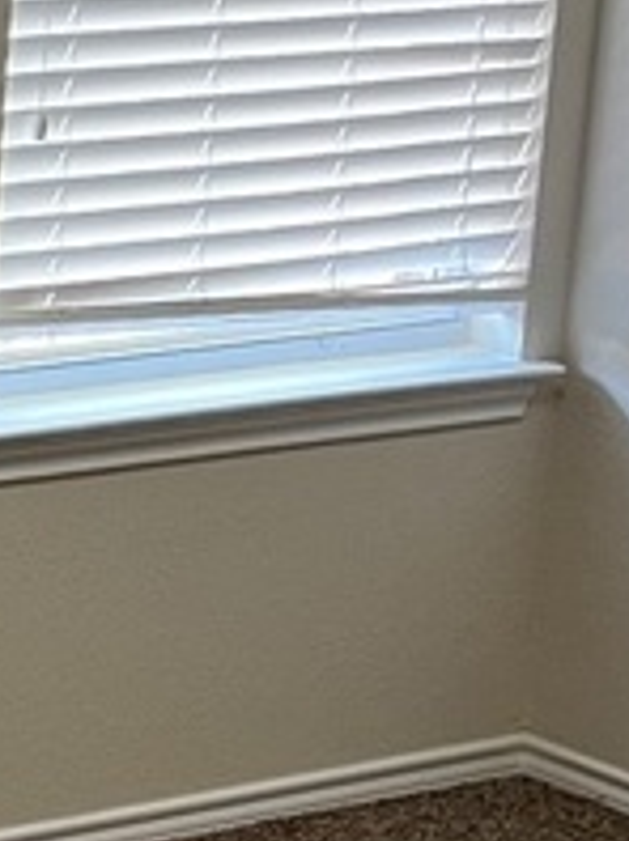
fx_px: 3448
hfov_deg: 9.7
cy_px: 480
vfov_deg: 13.9
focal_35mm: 142
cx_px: -620
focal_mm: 5.7
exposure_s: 1/60
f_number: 1.5
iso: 100
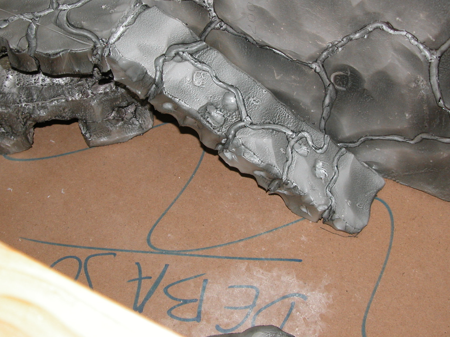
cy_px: 123
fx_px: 689
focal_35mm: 53
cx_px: 225
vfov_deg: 27.4
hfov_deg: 36.2
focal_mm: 8.9
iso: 100
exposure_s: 1/500
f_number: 2.8
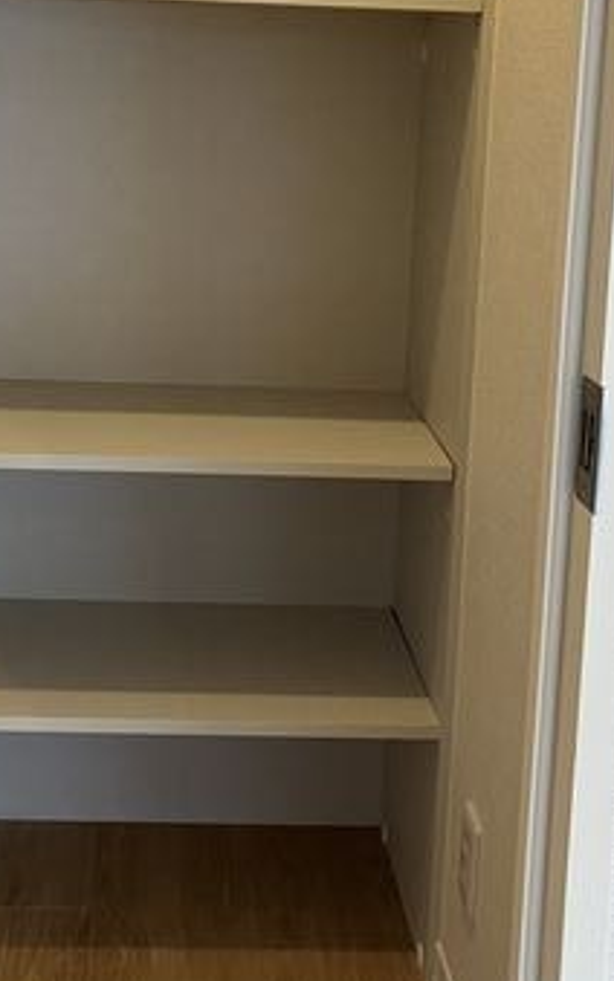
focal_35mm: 56
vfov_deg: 35.4
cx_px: 194
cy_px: 234
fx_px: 1499
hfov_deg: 23.0
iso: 64
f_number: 1.8
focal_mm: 3.99
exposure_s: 1/50
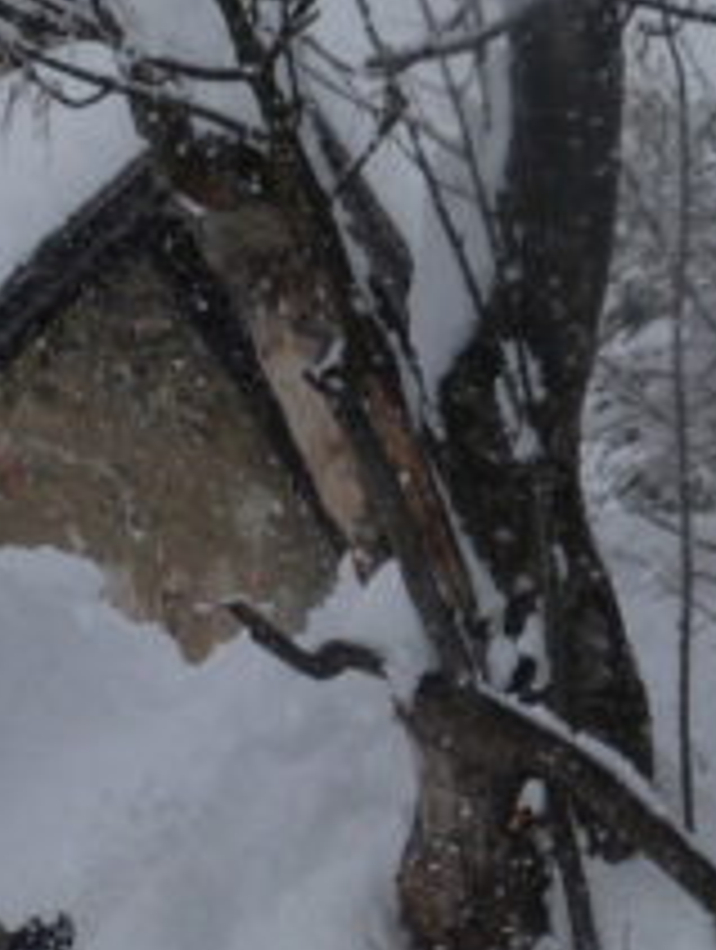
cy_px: 1249
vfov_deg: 7.0
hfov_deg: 5.4
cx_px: 14
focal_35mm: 278
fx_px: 7644
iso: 100
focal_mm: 16.1
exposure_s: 1/500
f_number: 5.6
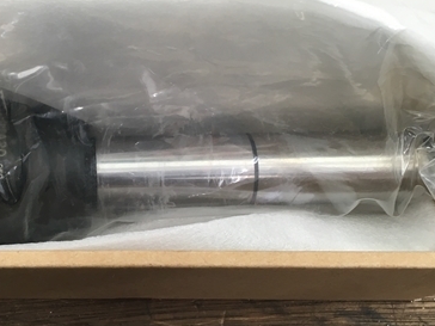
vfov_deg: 28.6
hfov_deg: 36.9
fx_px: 641
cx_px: 125
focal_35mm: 51
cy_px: 164
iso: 50
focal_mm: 4.15
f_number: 2.2
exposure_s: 1/30
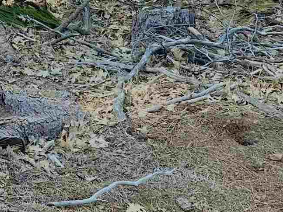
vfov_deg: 12.9
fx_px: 932
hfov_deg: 16.5
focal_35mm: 114
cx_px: -57
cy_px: 14
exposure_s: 1/448
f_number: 1.78
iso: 80
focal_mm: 6.86
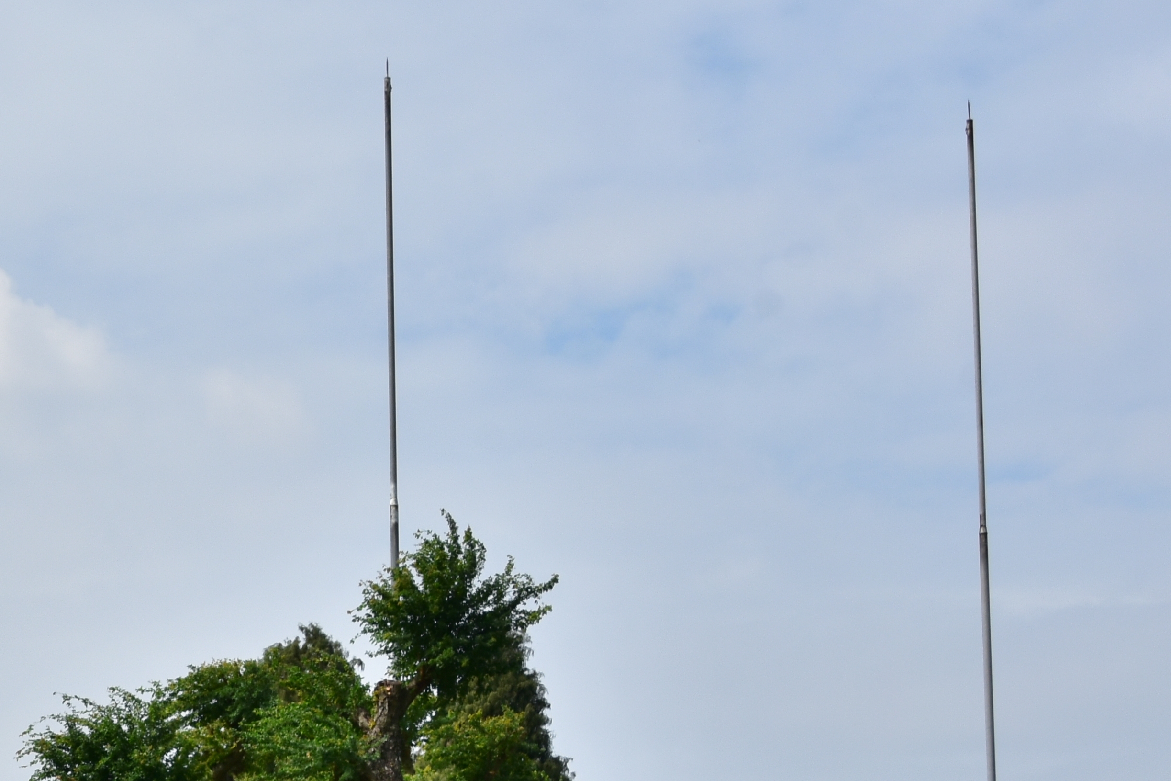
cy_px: 754
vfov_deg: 13.1
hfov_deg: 19.2
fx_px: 3350
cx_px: -25
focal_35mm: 103
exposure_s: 1/160
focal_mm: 28
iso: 100
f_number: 11
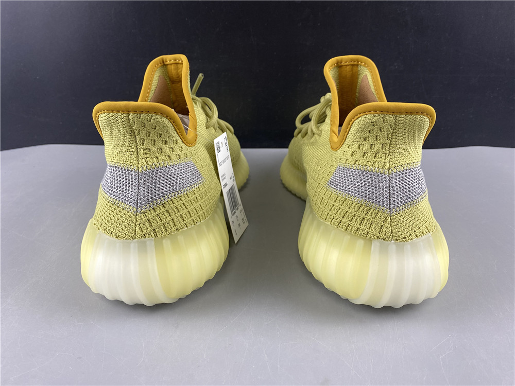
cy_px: 193
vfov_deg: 53.1
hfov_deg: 67.3
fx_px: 387
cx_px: 258
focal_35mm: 26
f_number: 1.8
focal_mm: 4.25
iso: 64
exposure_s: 1/100
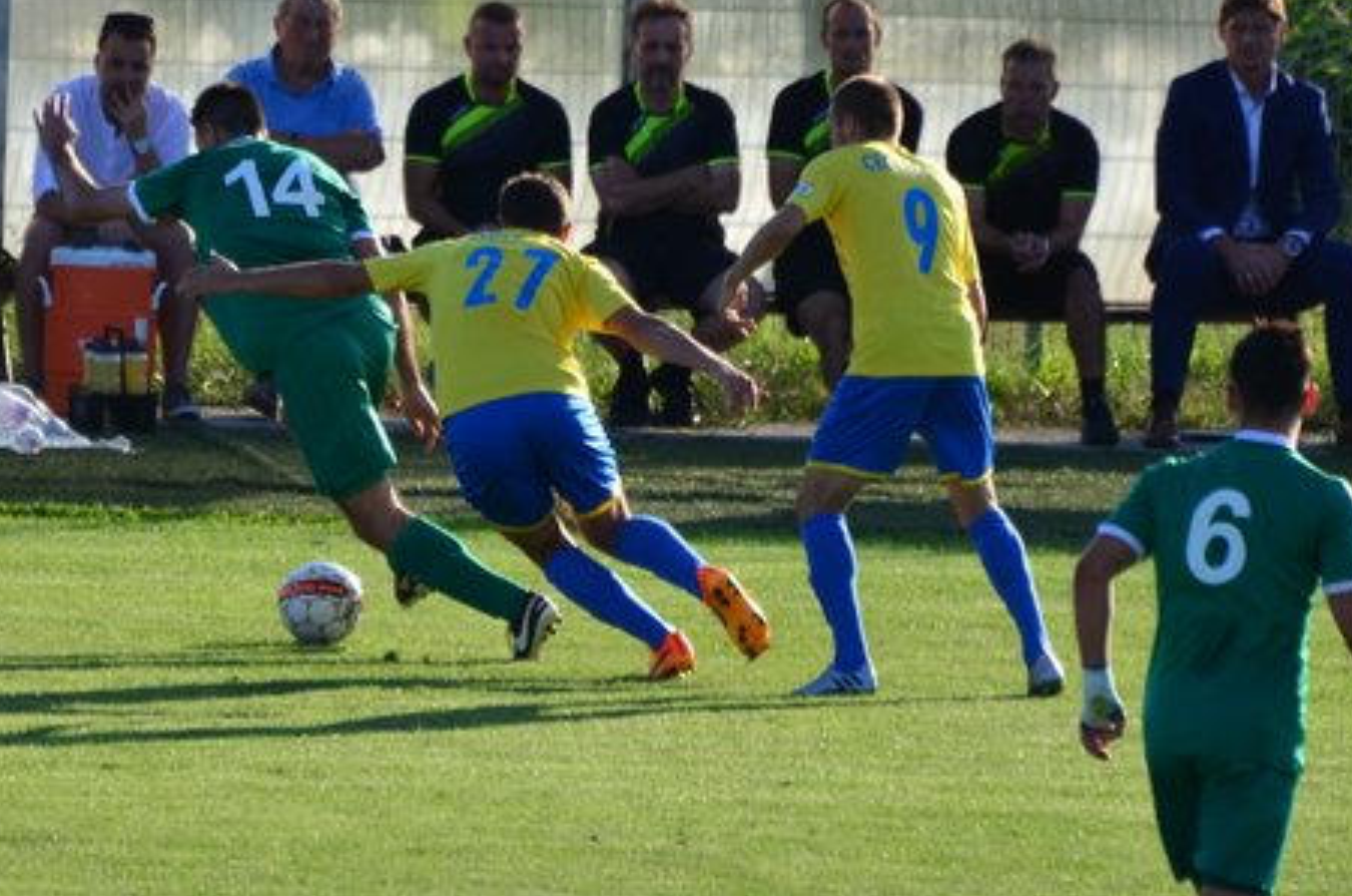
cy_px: 304
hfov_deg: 2.3
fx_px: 33728
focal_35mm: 900
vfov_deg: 1.5
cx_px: 463
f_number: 5.6
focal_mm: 300
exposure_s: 1/640
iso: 250
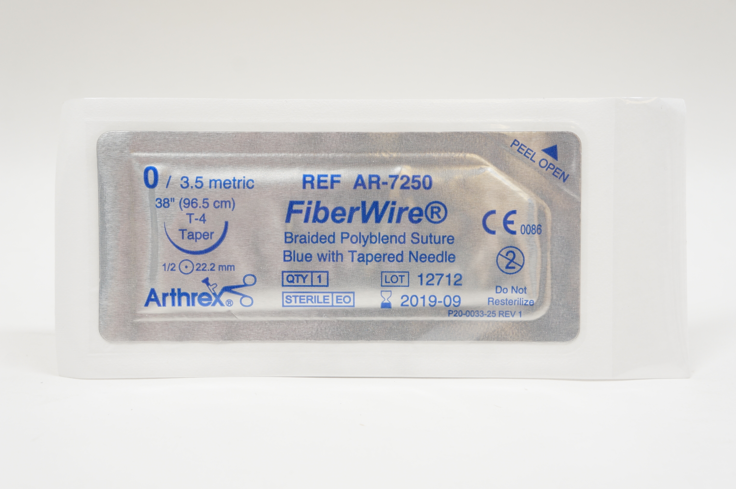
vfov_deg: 23.7
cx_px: 368
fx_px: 1164
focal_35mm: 57
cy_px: 244
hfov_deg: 35.1
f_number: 7.1
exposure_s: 1/40
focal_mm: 38
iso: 400
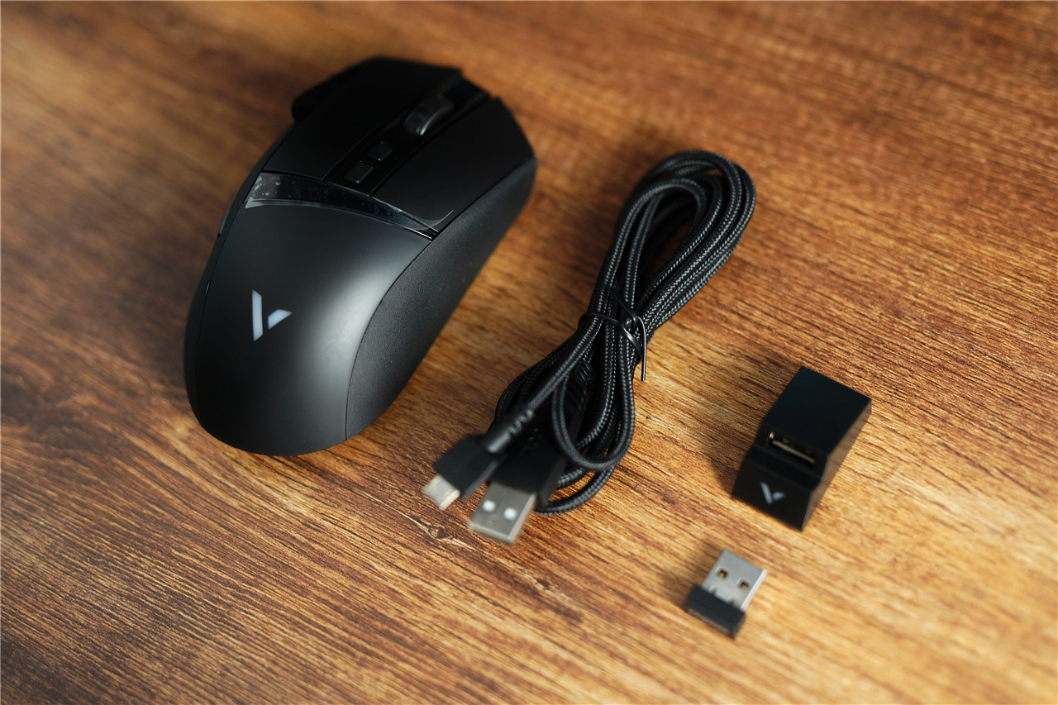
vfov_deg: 27.0
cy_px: 352
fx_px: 1469
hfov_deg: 39.6
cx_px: 529
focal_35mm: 50
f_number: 2
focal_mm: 50
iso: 800
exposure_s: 1/50
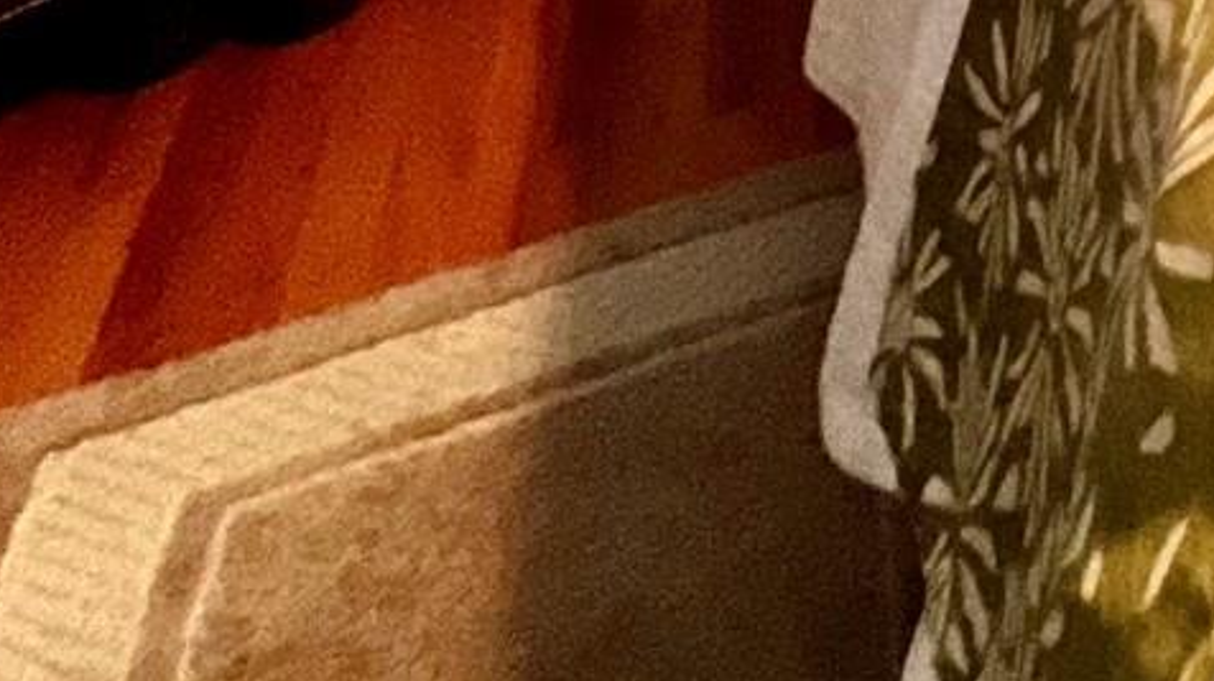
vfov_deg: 11.9
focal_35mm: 61
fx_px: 1962
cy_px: -1268
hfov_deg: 23.3
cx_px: 2043
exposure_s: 1/60
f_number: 1.8
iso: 200
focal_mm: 1.57
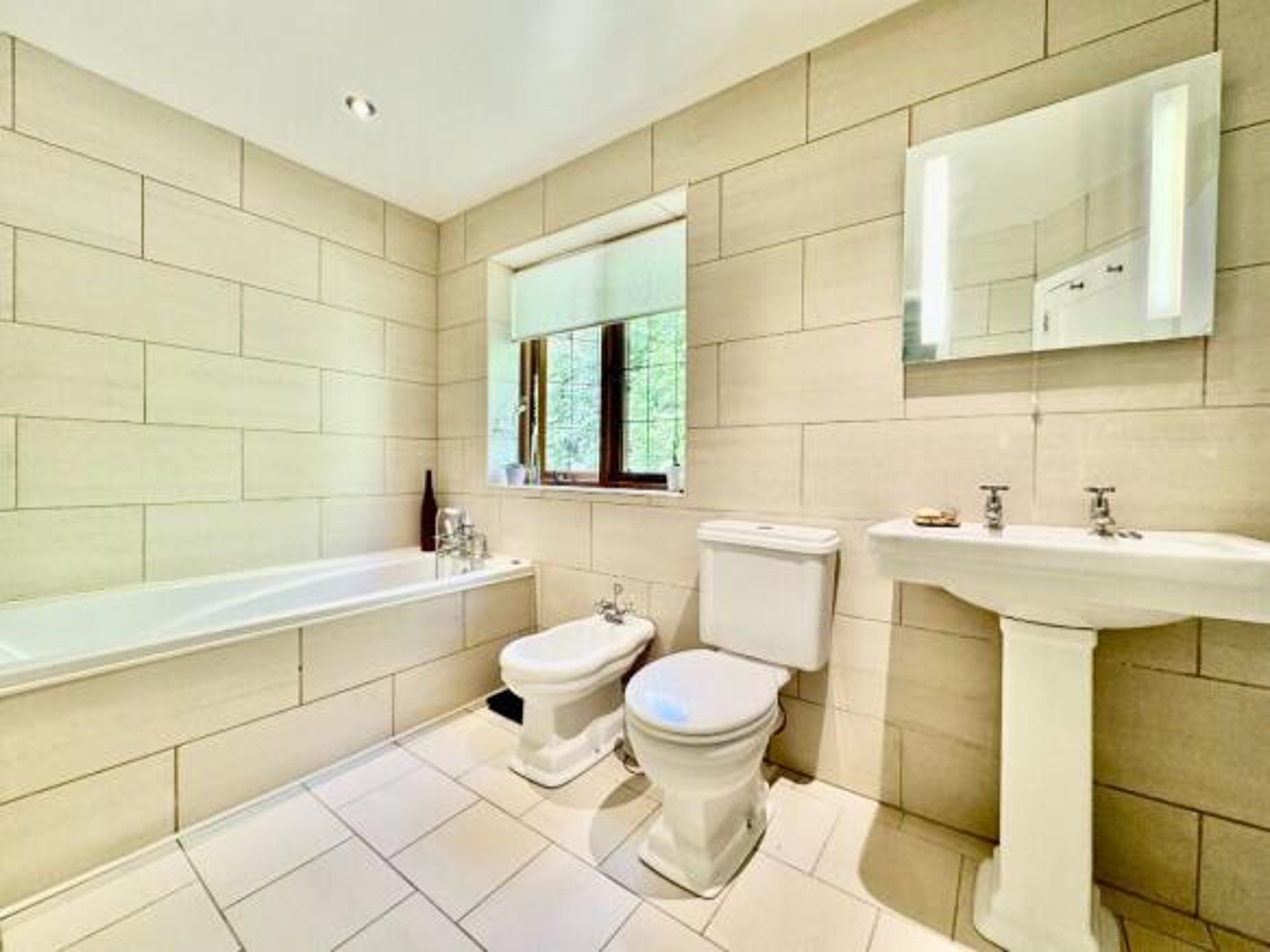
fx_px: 514
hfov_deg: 102.1
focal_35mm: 14
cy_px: 476
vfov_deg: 85.7
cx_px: 635
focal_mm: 2.22
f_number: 2.2
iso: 125
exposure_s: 1/100
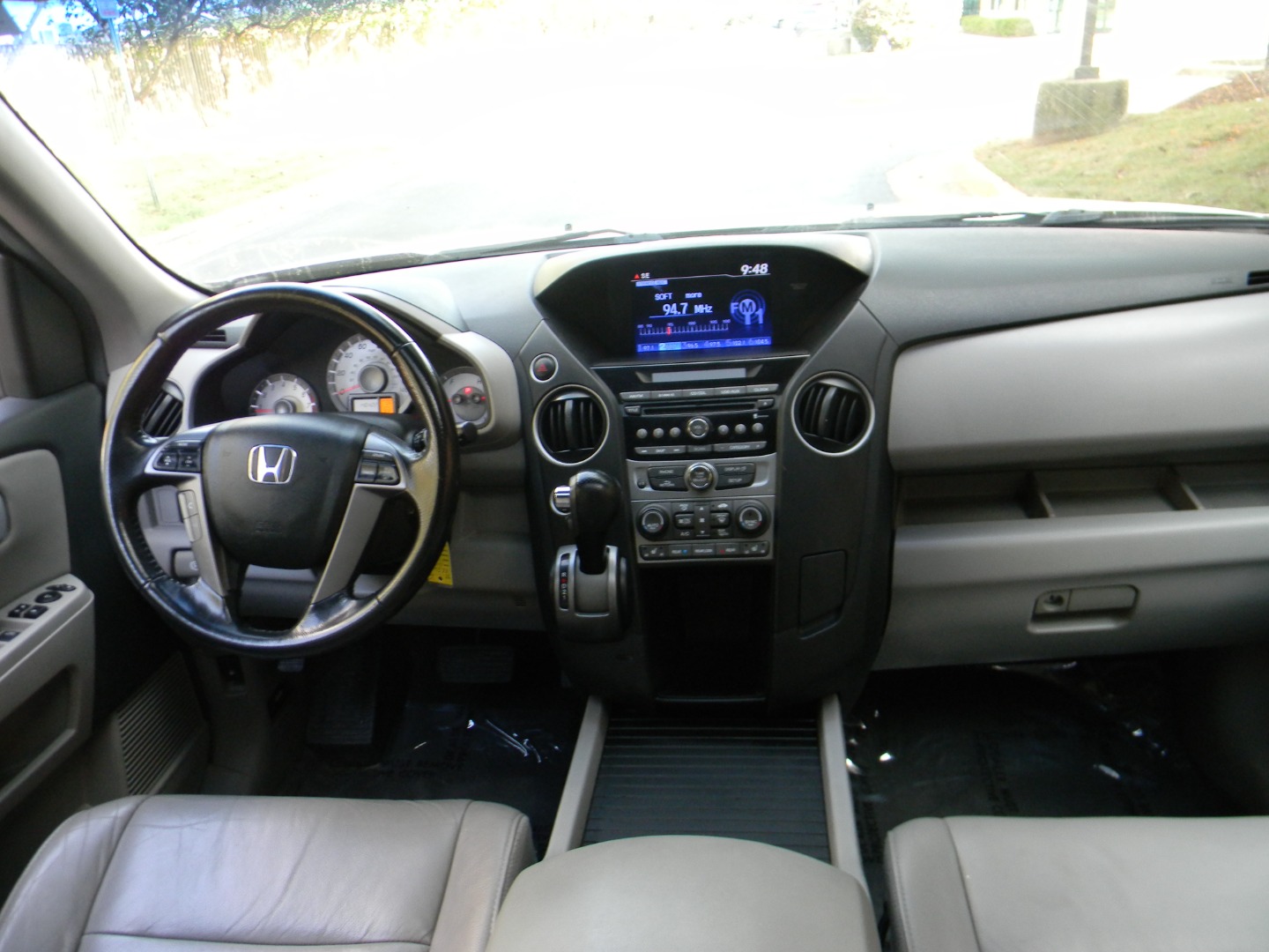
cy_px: 476
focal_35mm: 28
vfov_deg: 49.7
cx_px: 634
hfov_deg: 63.4
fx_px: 1026
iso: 200
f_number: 3.5
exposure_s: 1/30
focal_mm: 5
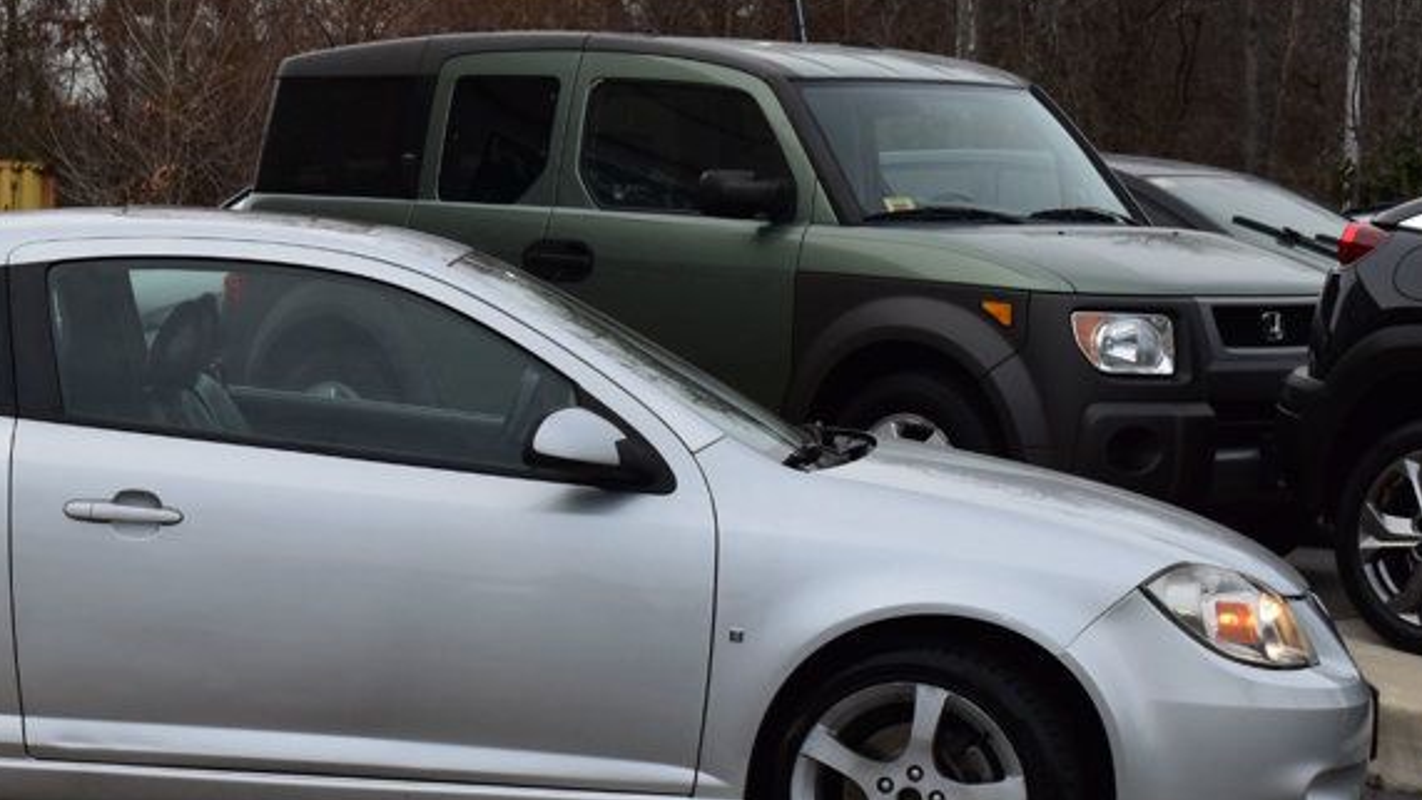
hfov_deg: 19.7
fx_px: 4034
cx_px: 182
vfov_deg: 11.3
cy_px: 416
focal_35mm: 107
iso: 400
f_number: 8
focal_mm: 38
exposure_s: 1/80
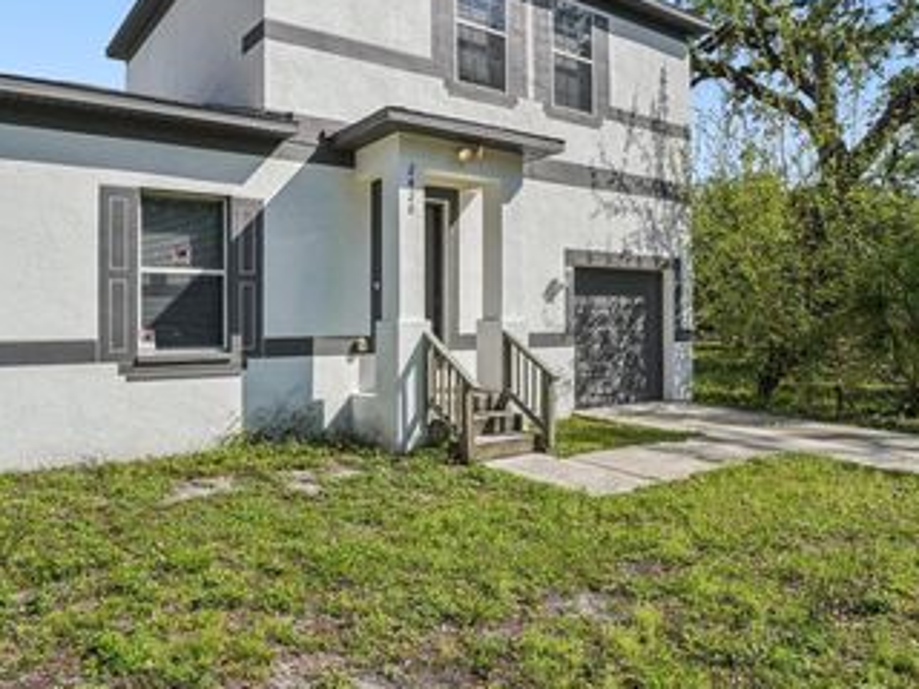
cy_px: 309
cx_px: 368
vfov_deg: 55.2
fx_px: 657
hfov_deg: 69.2
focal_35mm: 25
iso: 100
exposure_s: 1/350
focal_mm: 11
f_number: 8
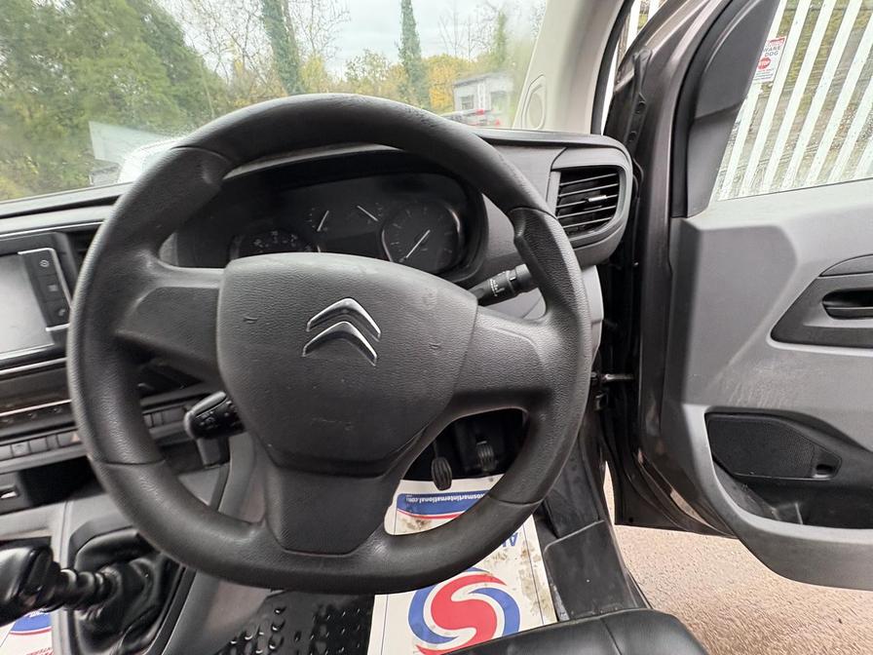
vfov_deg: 85.7
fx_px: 353
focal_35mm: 14
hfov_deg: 102.1
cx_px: 436
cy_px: 328
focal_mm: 2.22
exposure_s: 1/68
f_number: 2.2
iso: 200
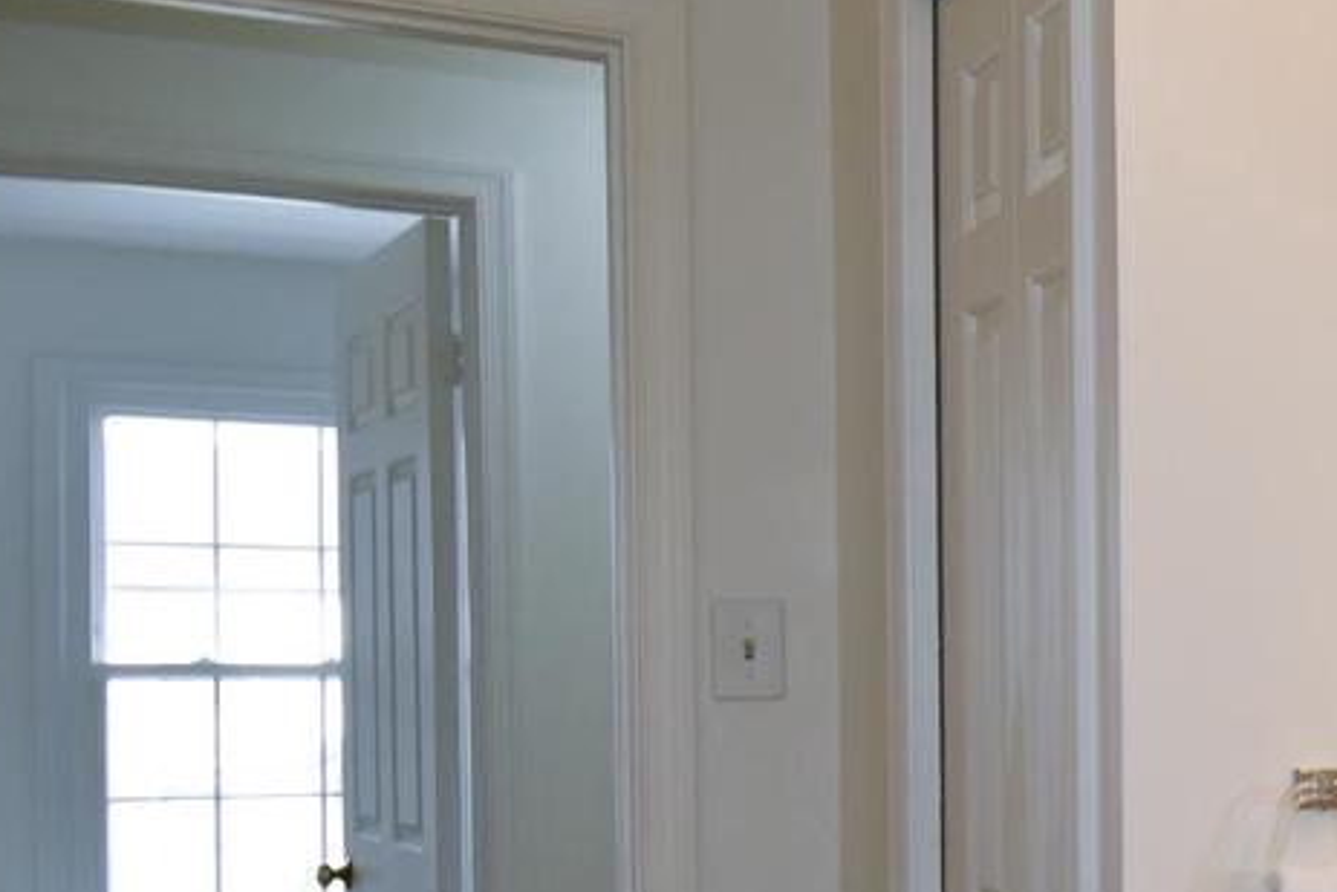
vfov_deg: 23.5
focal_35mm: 56
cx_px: 1669
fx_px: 2080
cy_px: 820
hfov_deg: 29.7
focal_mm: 12
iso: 200
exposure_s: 1/100
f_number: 5
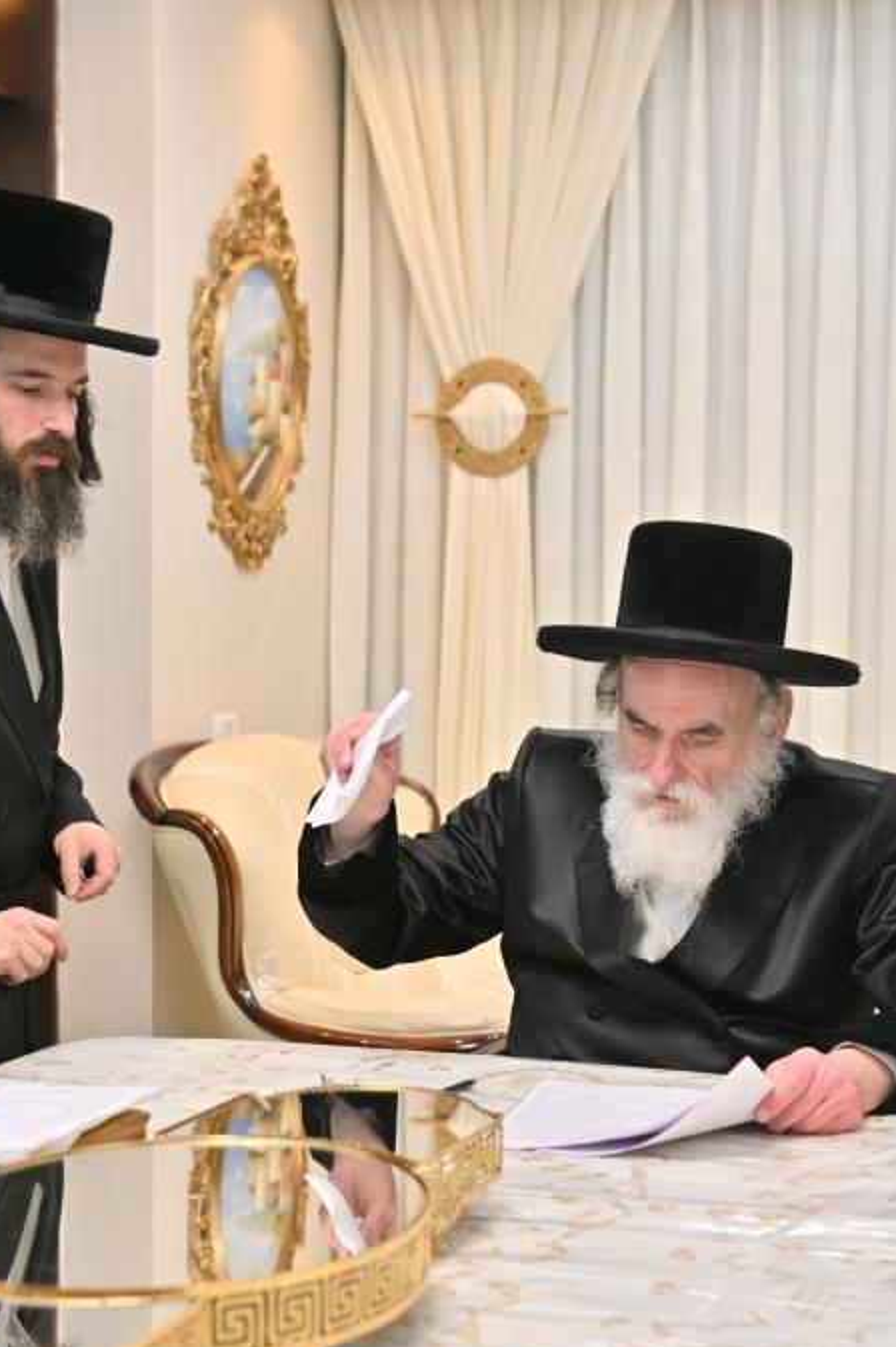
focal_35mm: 67
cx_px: 360
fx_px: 2504
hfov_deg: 20.3
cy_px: 682
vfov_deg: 30.1
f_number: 4
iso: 400
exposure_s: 1/200
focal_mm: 44
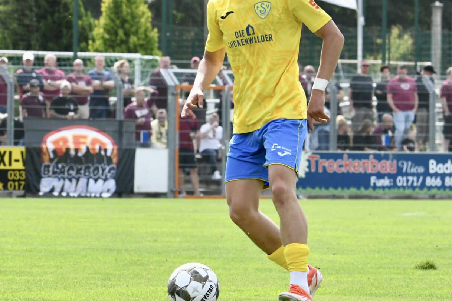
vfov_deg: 5.1
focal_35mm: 269
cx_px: 342
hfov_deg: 7.6
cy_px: 113
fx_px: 3377
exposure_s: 1/1600
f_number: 9
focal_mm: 160
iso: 2000
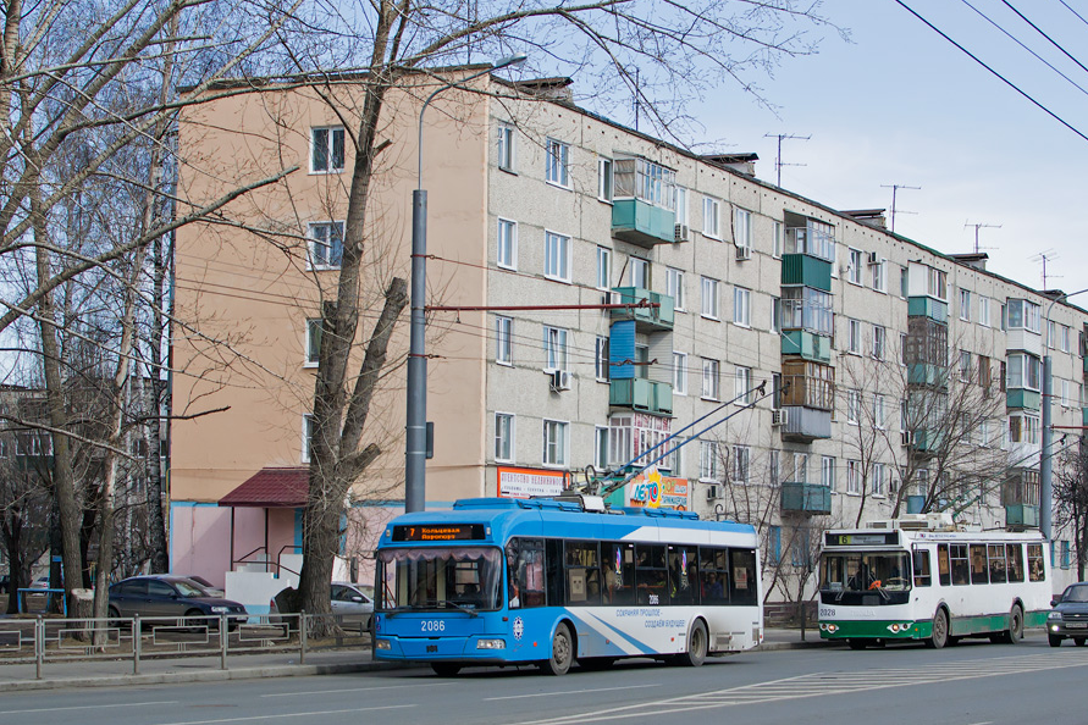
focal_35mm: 71
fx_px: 2136
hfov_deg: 28.6
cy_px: 424
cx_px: 614
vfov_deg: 19.3
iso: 200
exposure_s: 1/800
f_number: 6.3
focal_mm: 35
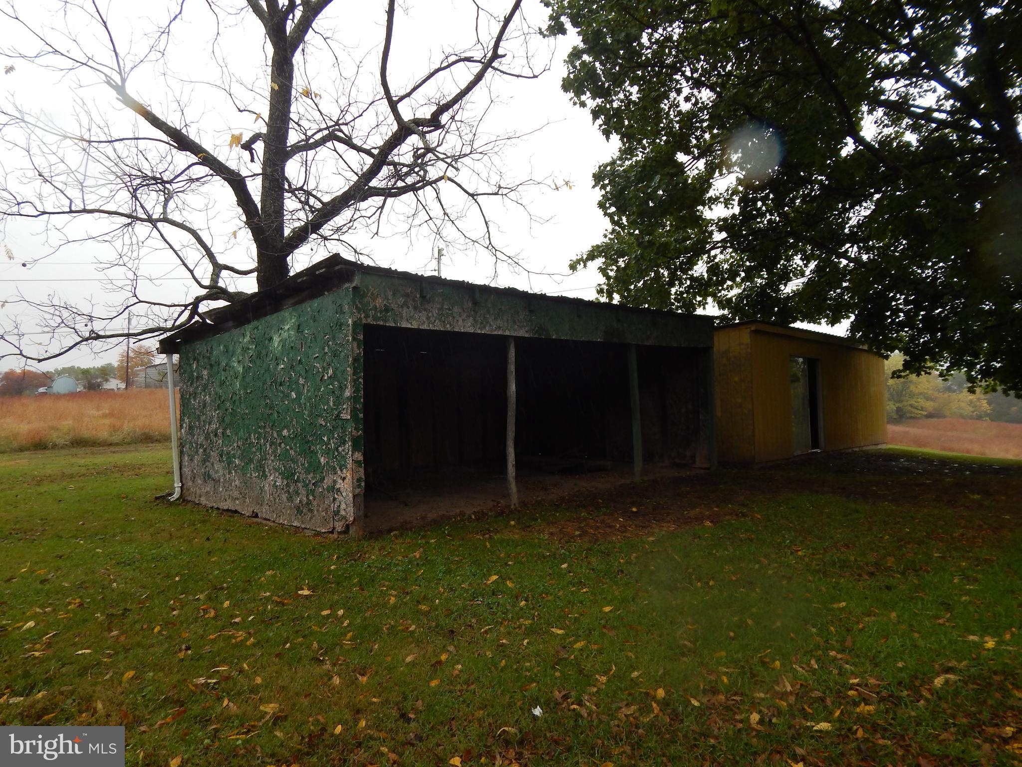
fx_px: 679
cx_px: 511
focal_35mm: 23
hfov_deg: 73.9
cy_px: 384
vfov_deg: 58.9
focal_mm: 4
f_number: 3
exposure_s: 1/200
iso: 125
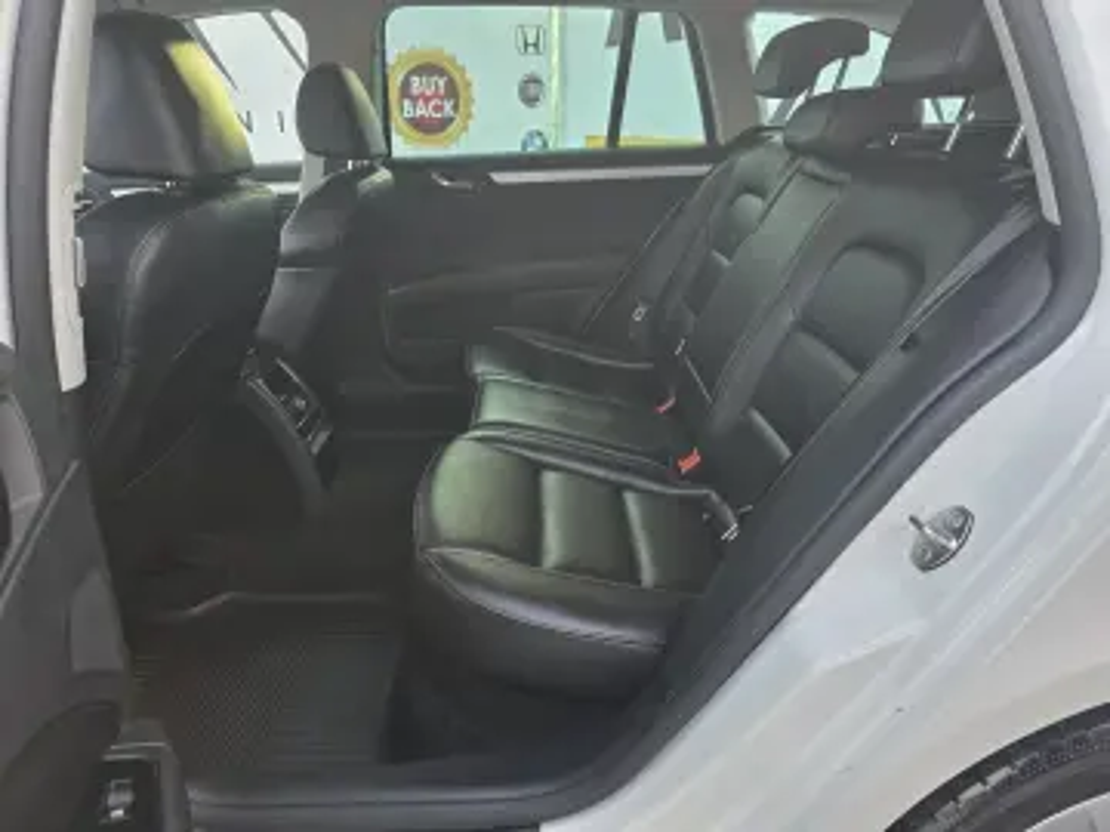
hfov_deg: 73.9
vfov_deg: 58.9
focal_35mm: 23
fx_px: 738
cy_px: 416
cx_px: 555
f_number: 1.7
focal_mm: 6.3
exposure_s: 1/180
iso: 160
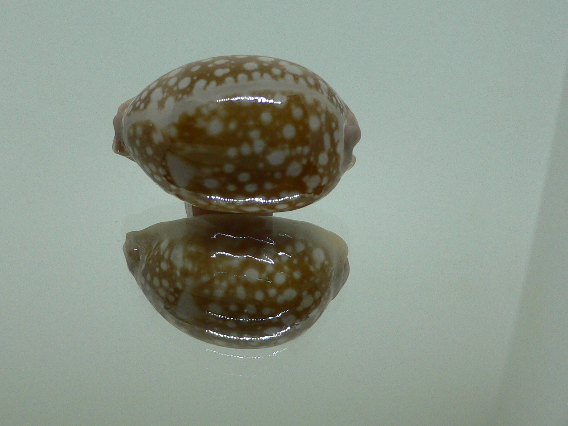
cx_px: 236
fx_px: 722
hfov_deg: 42.8
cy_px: 191
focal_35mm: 44
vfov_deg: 32.8
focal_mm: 4.6
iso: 100
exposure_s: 1/60
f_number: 2.8
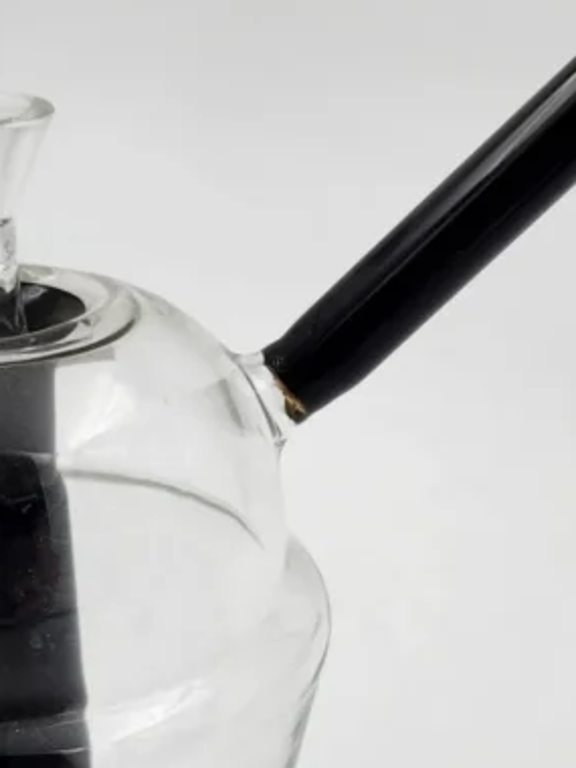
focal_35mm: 62
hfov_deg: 23.6
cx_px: 327
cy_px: 501
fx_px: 1376
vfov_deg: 31.0
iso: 12
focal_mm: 6.4
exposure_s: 1/205
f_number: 1.8
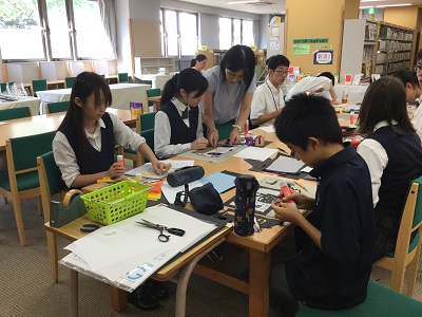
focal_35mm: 31
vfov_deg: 45.4
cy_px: 158
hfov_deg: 58.4
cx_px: 211
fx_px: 378
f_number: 2.4
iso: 25
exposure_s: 1/30
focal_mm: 3.3
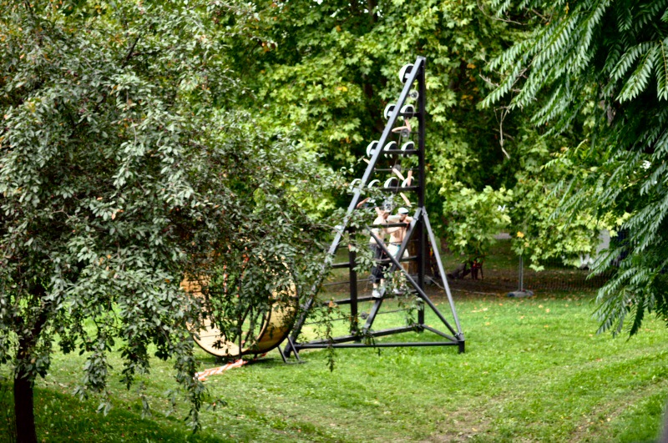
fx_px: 1529
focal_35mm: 82
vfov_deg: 16.5
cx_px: 334
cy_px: 222
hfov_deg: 24.7
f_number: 5.6
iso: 640
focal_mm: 55
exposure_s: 1/160
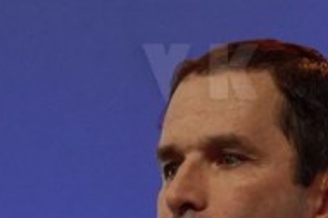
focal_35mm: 883
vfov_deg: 1.5
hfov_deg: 2.3
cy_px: 389
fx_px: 8031
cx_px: 200
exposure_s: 1/320
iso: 1000
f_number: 5.6
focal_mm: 140
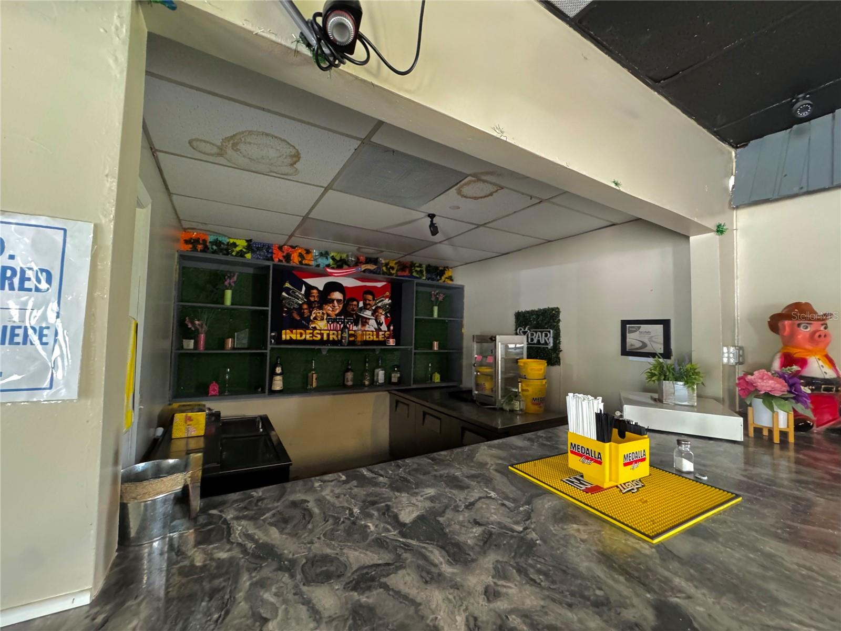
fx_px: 340
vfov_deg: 85.7
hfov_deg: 102.1
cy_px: 316
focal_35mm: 14
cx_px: 420
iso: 1000
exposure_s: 1/40
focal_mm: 2.22
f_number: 2.2
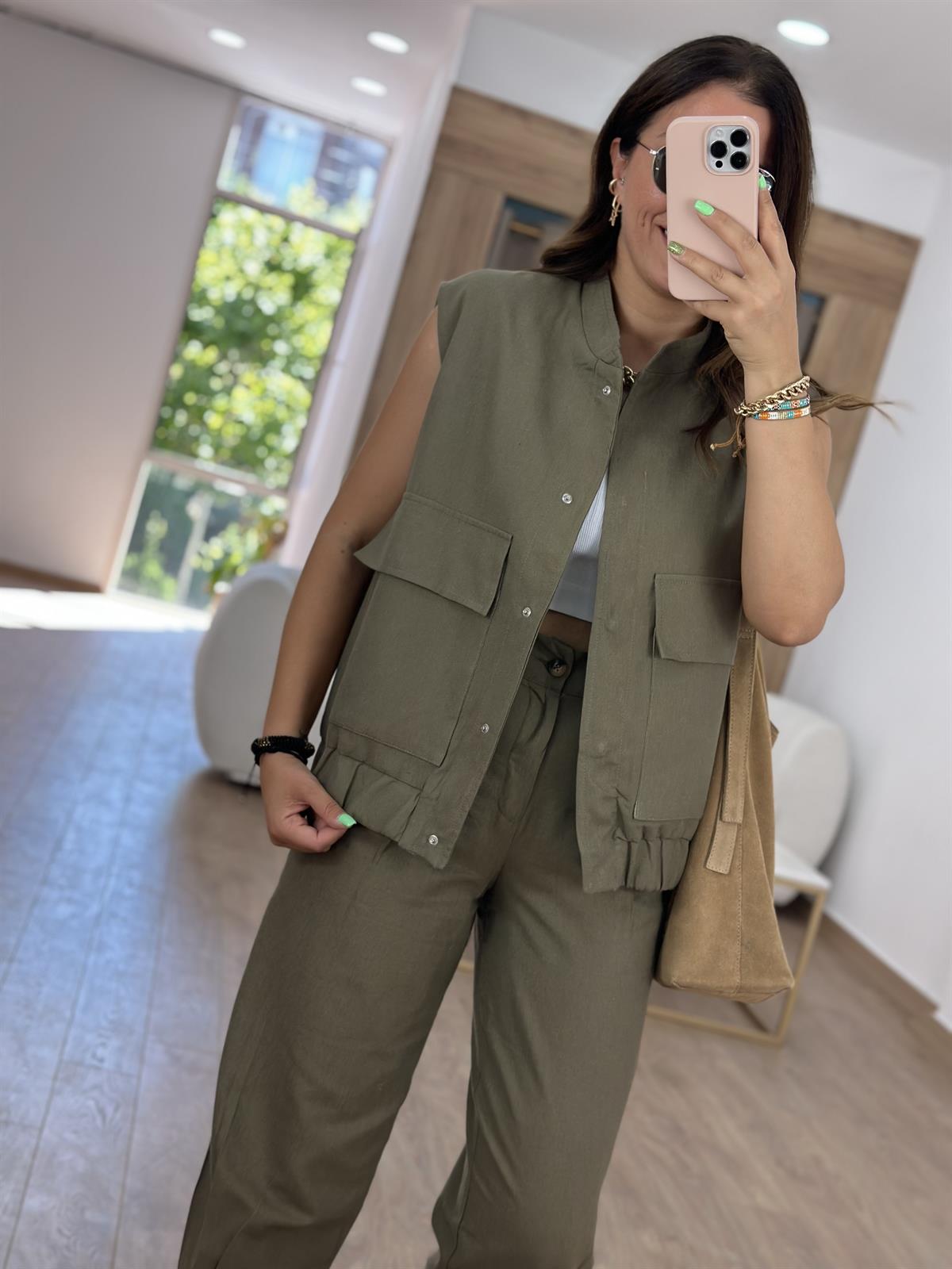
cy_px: 634
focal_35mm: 48
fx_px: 1760
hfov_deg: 30.3
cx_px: 476
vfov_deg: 39.7
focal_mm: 6.86
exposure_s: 1/272
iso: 80
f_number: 1.78
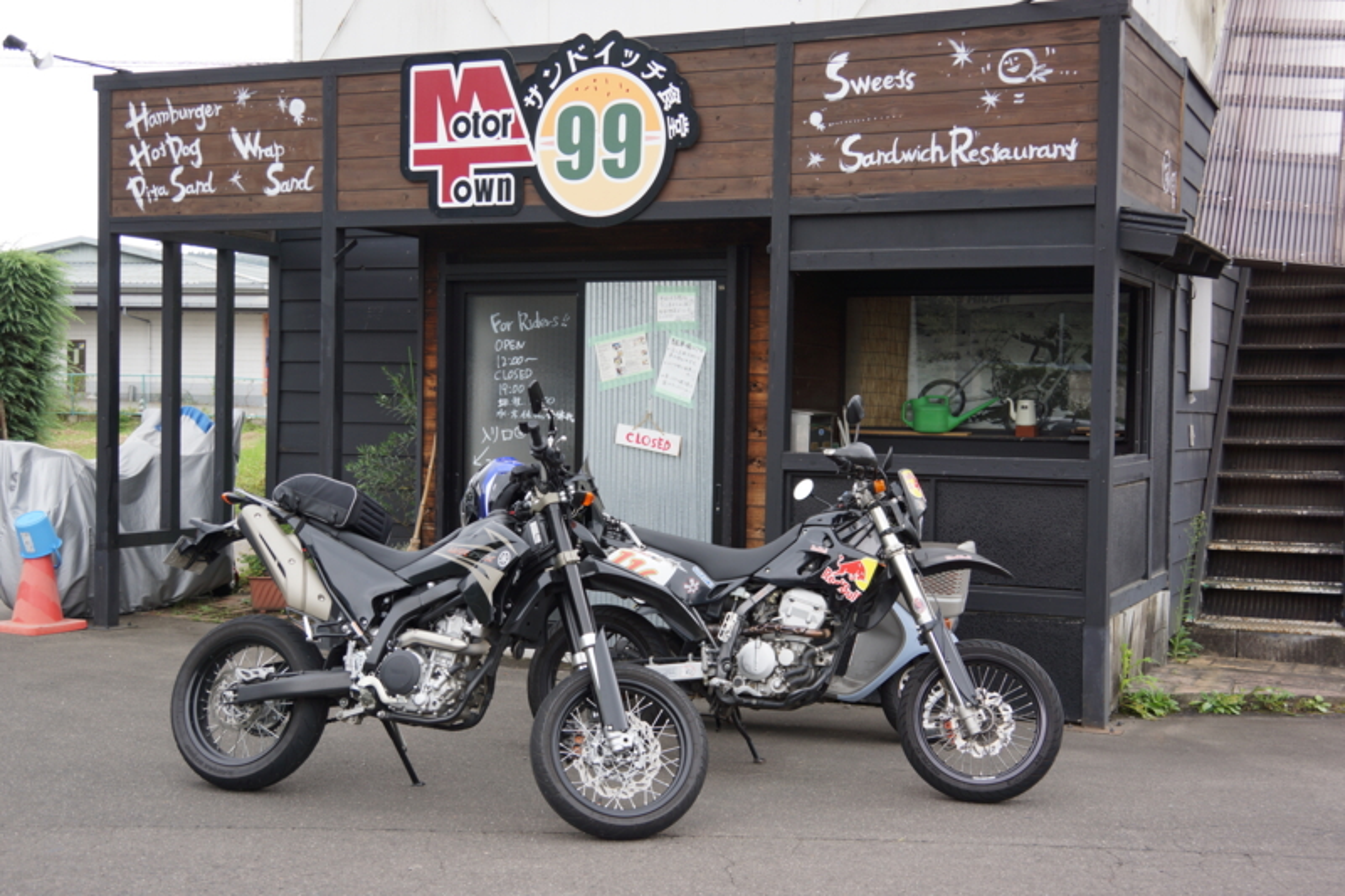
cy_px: 448
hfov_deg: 43.6
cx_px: 672
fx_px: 1681
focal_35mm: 45
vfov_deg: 29.9
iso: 100
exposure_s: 1/80
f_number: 4.5
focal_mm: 30
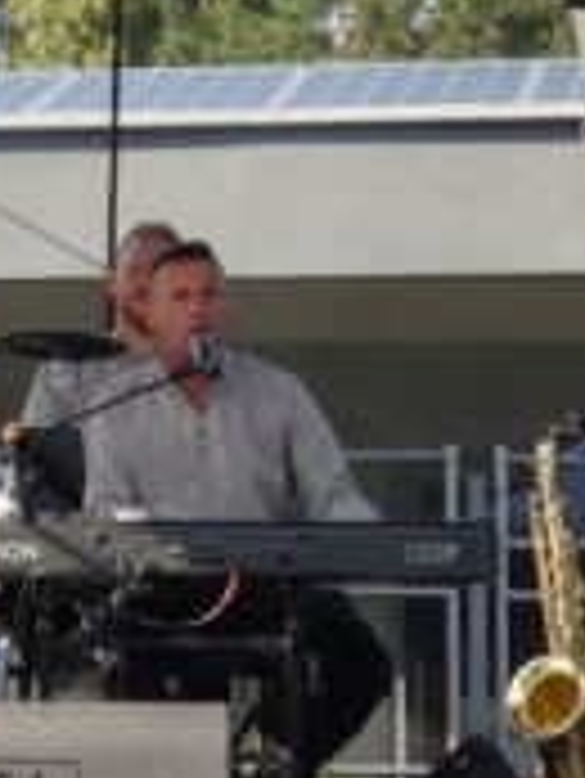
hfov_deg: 11.8
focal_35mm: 125
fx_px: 2813
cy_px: 256
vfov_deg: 15.7
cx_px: 54
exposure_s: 1/250
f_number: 5.6
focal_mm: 16.78
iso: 320
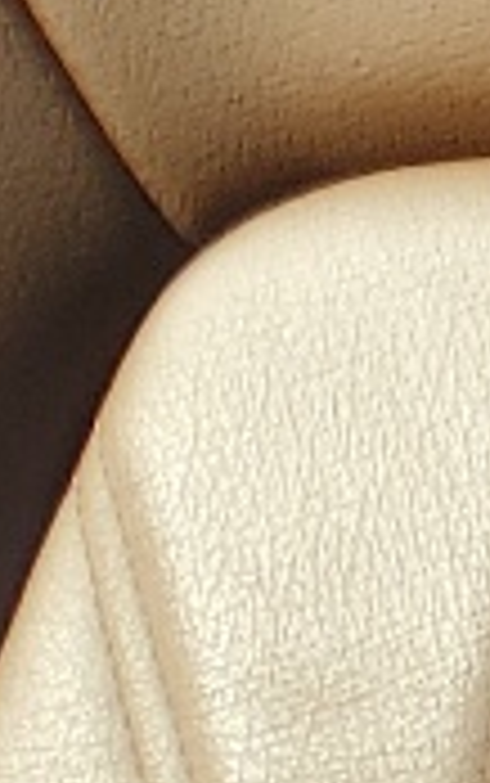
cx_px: 3210
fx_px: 5418
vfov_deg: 8.0
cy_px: -621
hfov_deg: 4.0
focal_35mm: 254
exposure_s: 1/130
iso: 50
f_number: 1.5
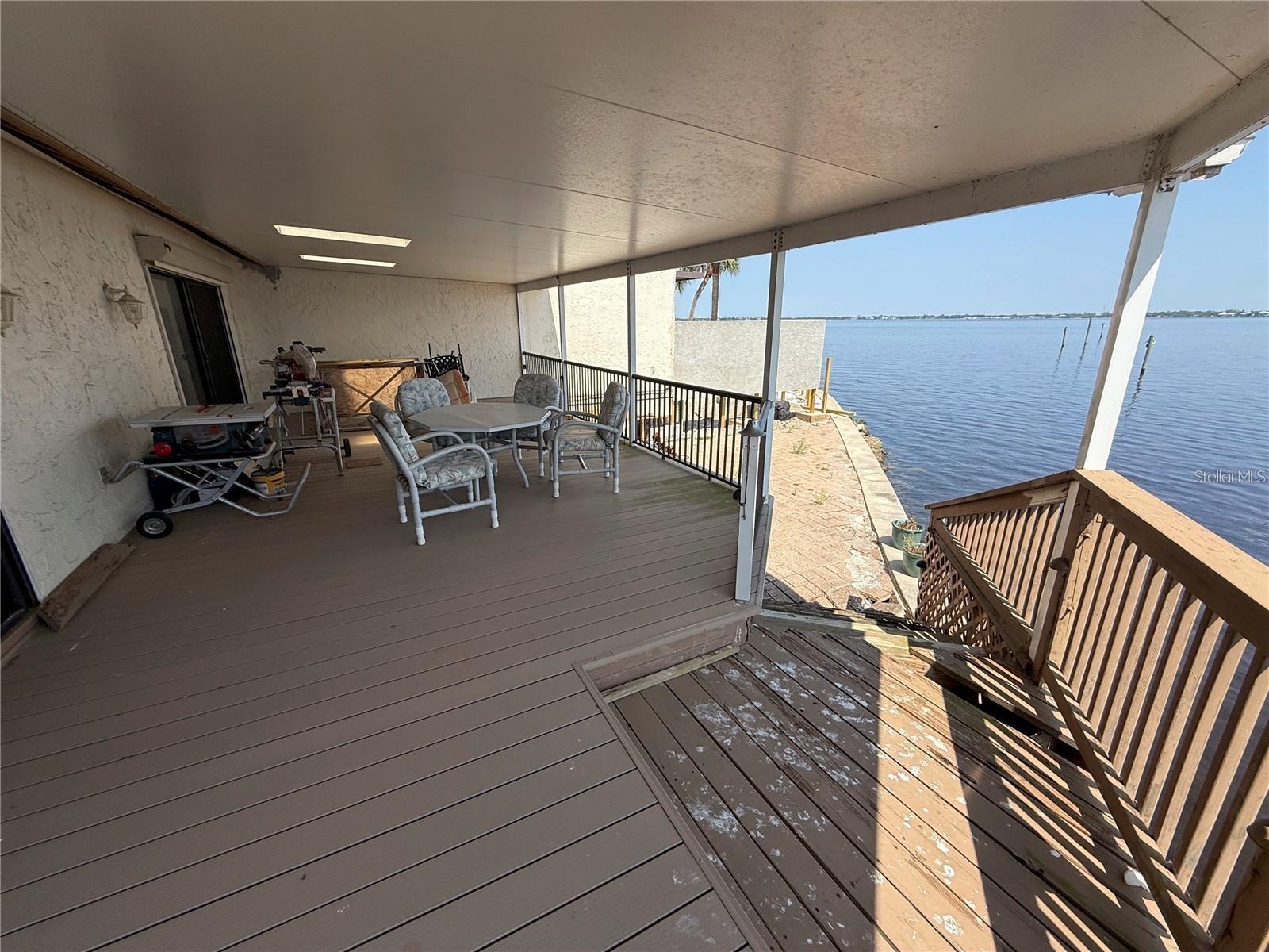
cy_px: 476
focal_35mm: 14
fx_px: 513
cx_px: 634
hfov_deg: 102.1
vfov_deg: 85.7
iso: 50
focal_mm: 2.22
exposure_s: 1/1613
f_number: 2.2
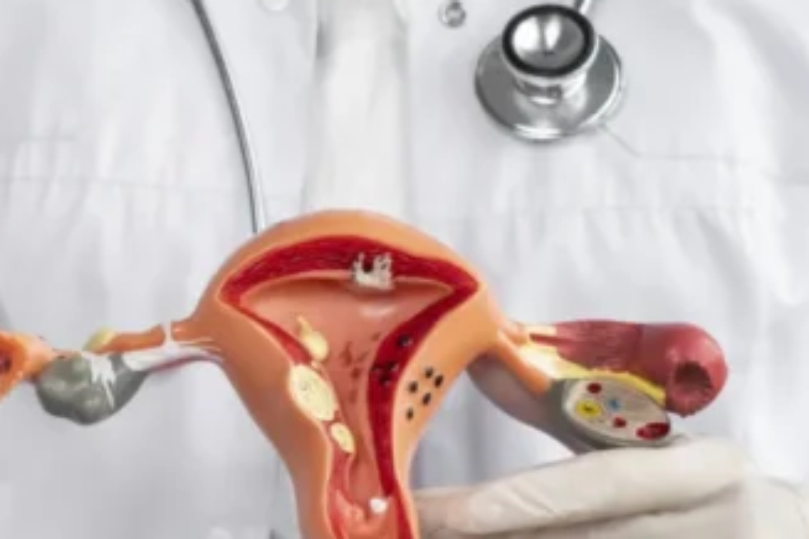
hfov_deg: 12.1
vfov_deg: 8.3
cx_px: -215
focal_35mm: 166
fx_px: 3730
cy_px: 355
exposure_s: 1/160
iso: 250
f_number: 2.8
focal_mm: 35
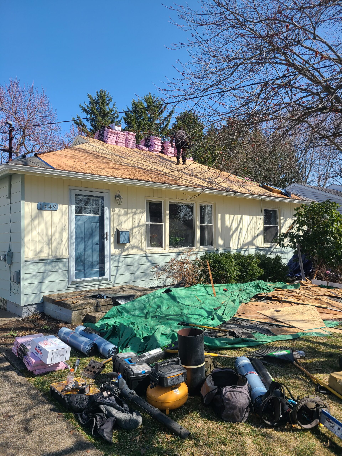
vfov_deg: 67.3
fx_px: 343
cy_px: 228
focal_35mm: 26
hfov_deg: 53.1
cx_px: 171
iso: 40
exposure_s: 1/1699
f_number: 1.8
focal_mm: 5.4
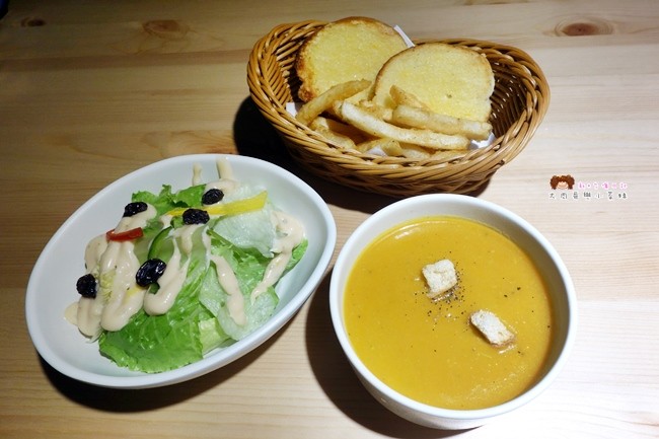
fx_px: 512
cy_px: 220
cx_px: 330
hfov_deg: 65.5
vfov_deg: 46.4
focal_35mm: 28
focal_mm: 10.4
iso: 400
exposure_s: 1/30
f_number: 6.3
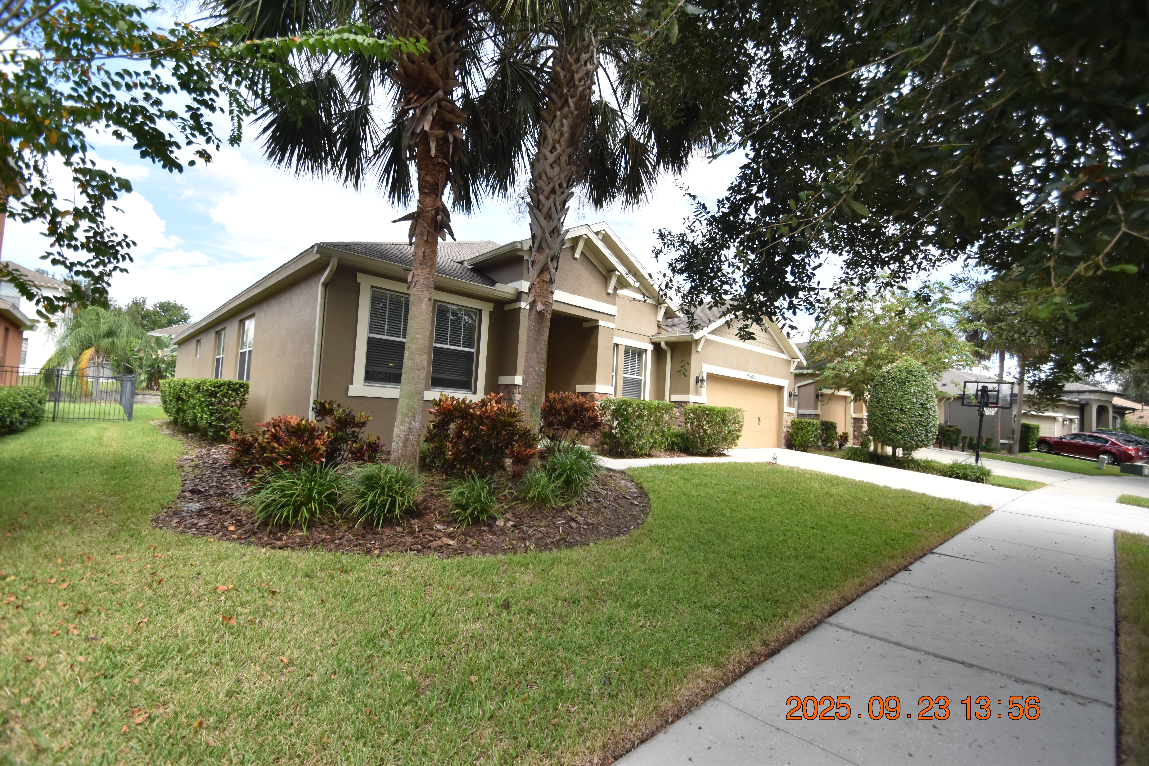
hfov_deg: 100.4
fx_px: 479
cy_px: 383
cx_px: 574
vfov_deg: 77.3
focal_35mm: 15
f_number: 3.5
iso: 800
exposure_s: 1/3000
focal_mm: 10
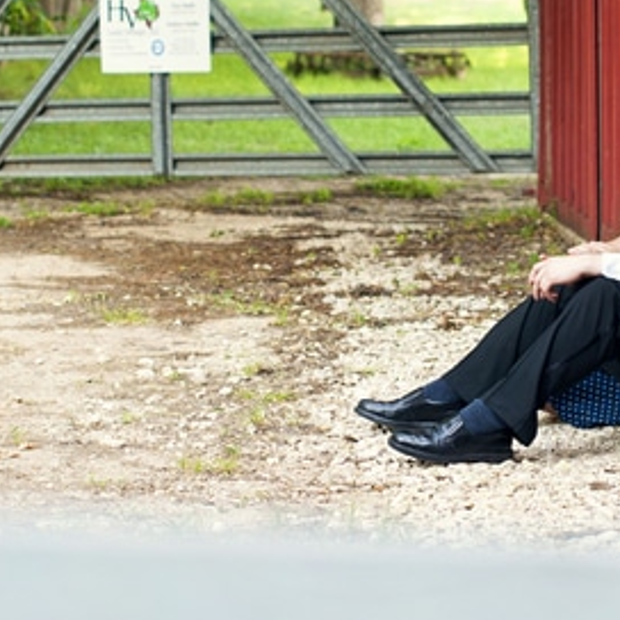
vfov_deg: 12.4
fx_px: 2857
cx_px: 367
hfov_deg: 12.4
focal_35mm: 141
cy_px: 244
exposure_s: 1/250
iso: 400
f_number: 2.8
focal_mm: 50
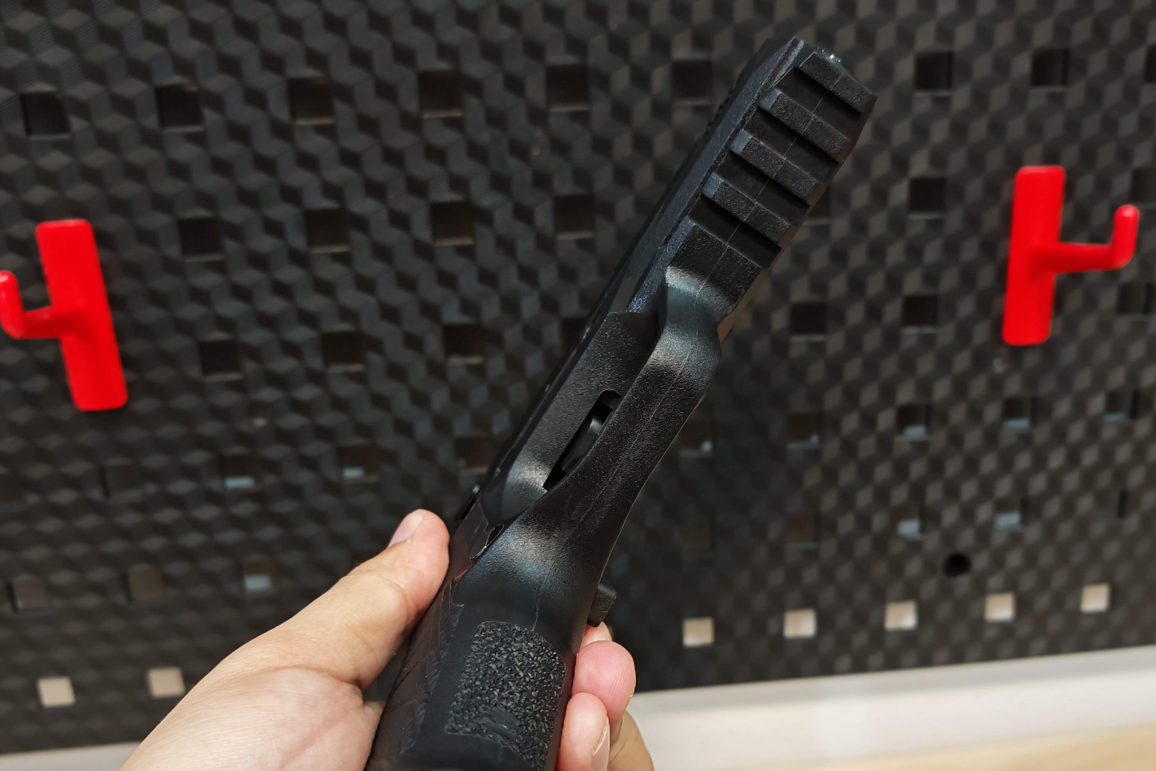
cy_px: 519
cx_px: 624
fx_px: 1092
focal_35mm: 34
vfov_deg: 38.4
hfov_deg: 55.7
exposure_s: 1/50
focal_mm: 6.83
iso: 400
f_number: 2
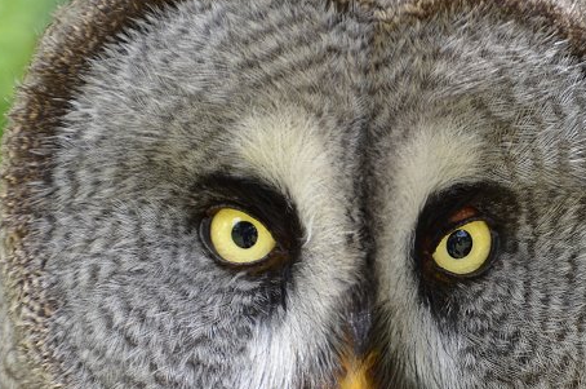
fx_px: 6158
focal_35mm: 379
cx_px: 519
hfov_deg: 5.4
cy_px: 284
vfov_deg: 3.6
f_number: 5.3
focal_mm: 112
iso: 250
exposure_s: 1/125
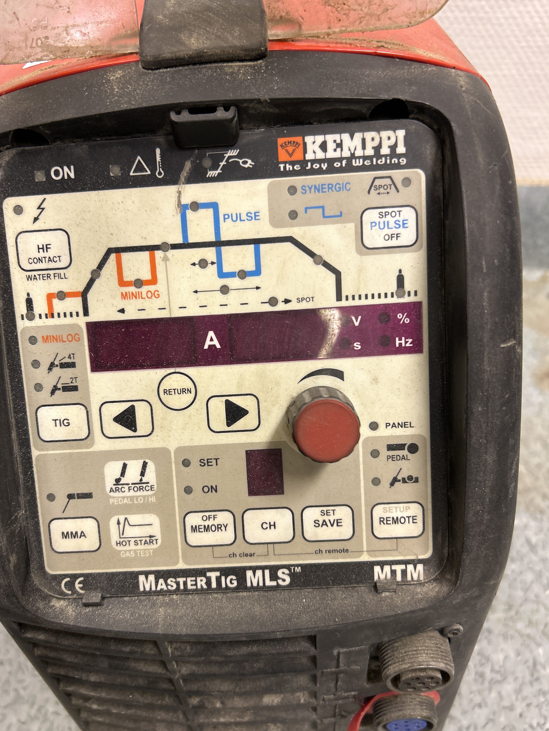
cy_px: 393
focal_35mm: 29
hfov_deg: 48.2
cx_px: 247
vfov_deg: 61.6
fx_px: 613
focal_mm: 5.7
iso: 125
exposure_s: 1/50
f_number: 1.5
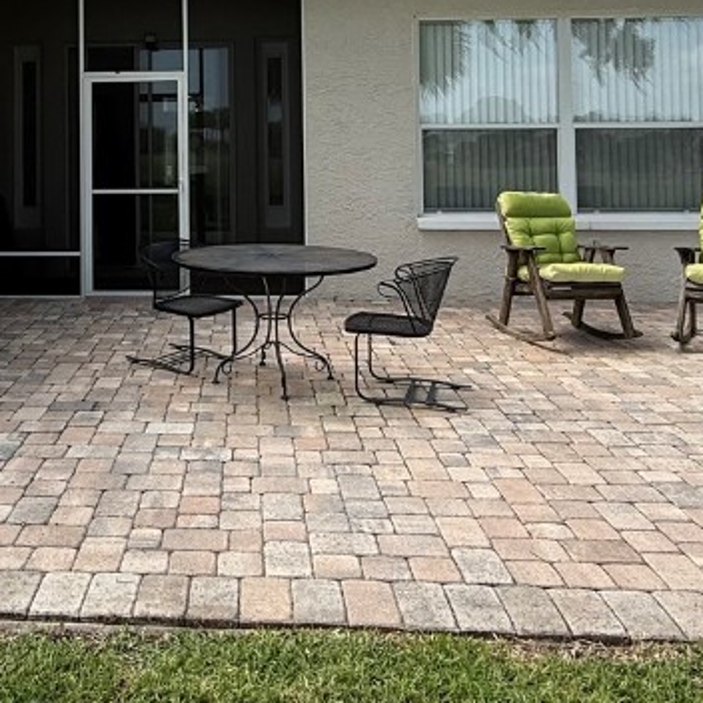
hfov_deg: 45.0
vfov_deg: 43.7
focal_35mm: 36
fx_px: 827
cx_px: 204
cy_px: 134
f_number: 2.2
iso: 64
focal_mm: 2.22
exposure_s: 1/928
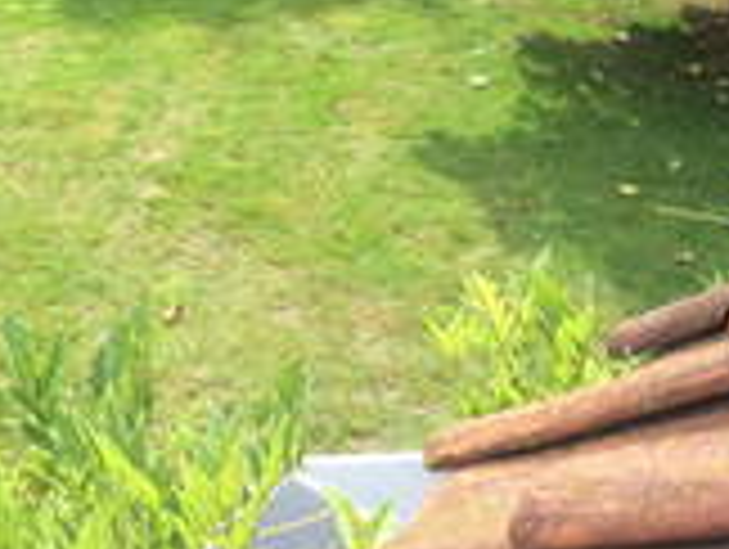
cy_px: 50
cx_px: 81
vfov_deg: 20.3
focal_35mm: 71
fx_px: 1497
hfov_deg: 26.5
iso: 32
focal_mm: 3.3
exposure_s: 1/321
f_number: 2.4
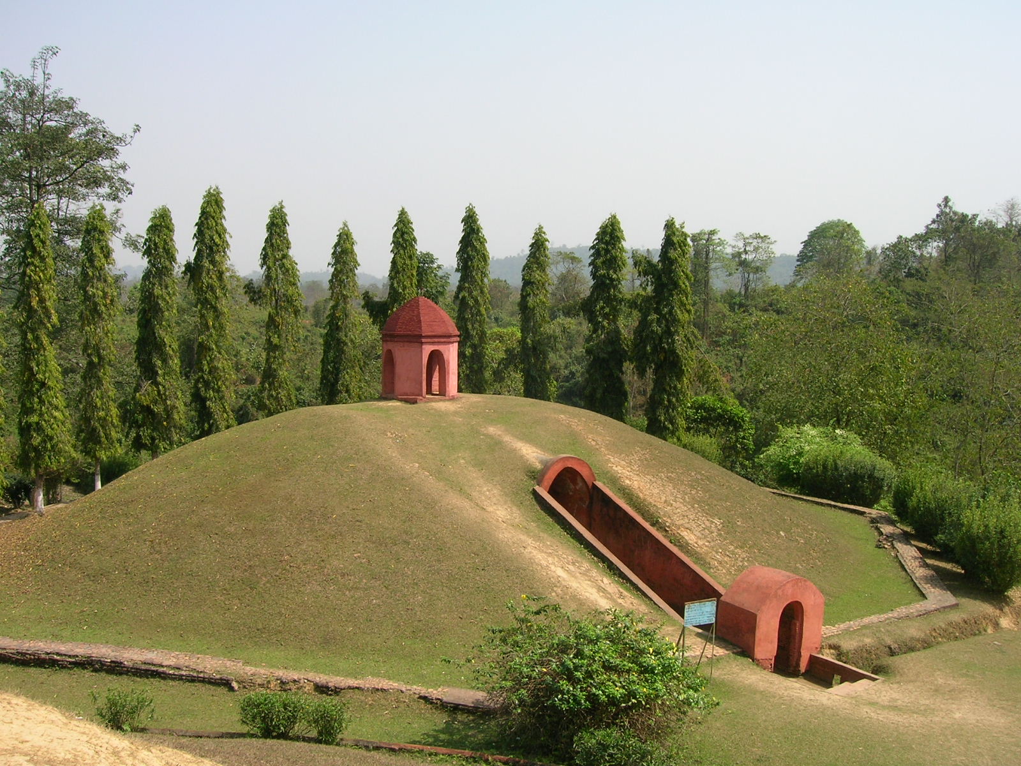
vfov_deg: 41.8
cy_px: 383
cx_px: 510
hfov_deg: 54.0
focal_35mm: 34
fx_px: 1003
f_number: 4.9
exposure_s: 1/284
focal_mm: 5.7
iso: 50
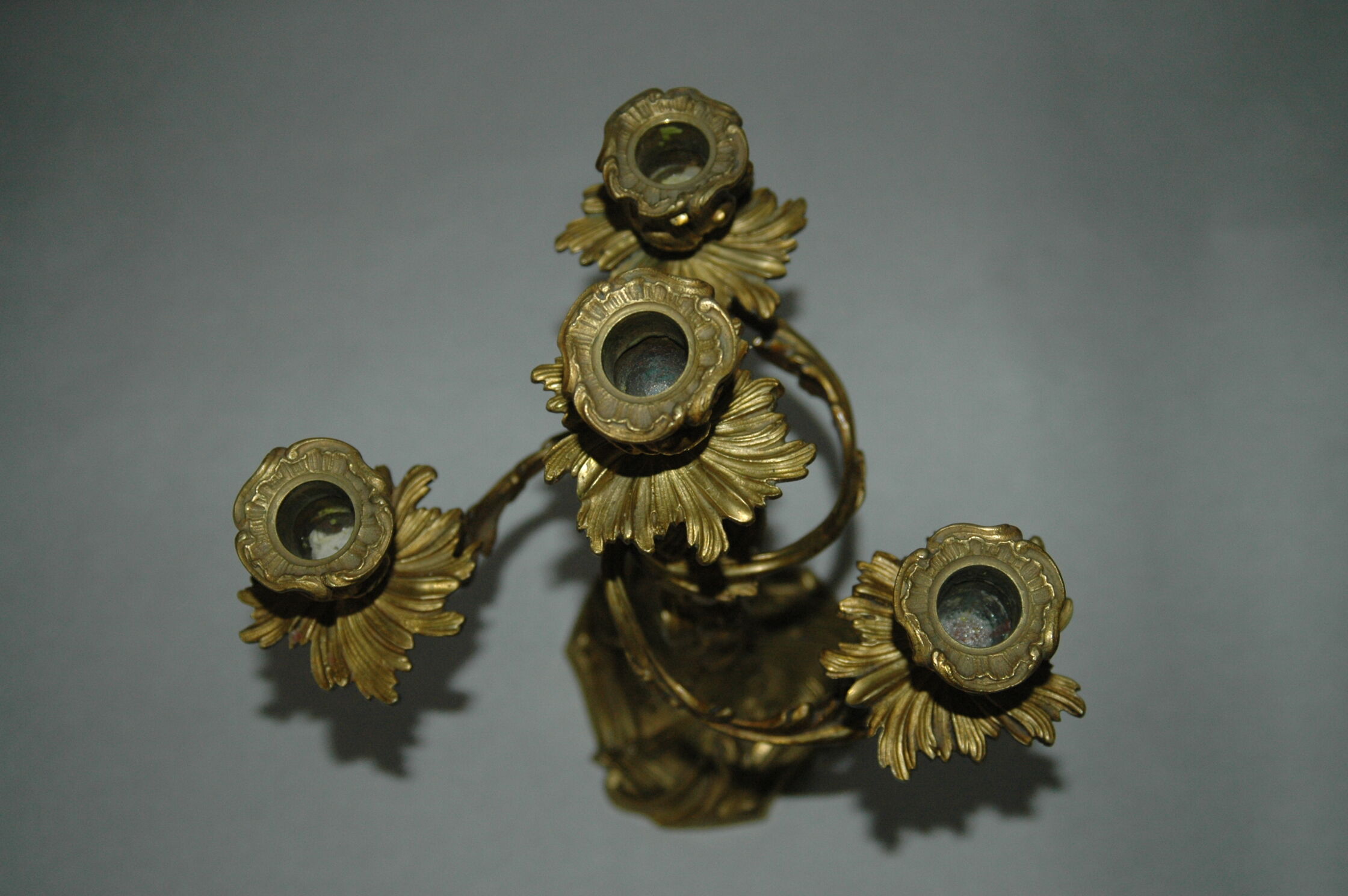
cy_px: 448
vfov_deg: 31.8
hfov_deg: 46.4
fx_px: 1571
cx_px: 674
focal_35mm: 42
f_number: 3.5
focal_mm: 28
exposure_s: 1/60
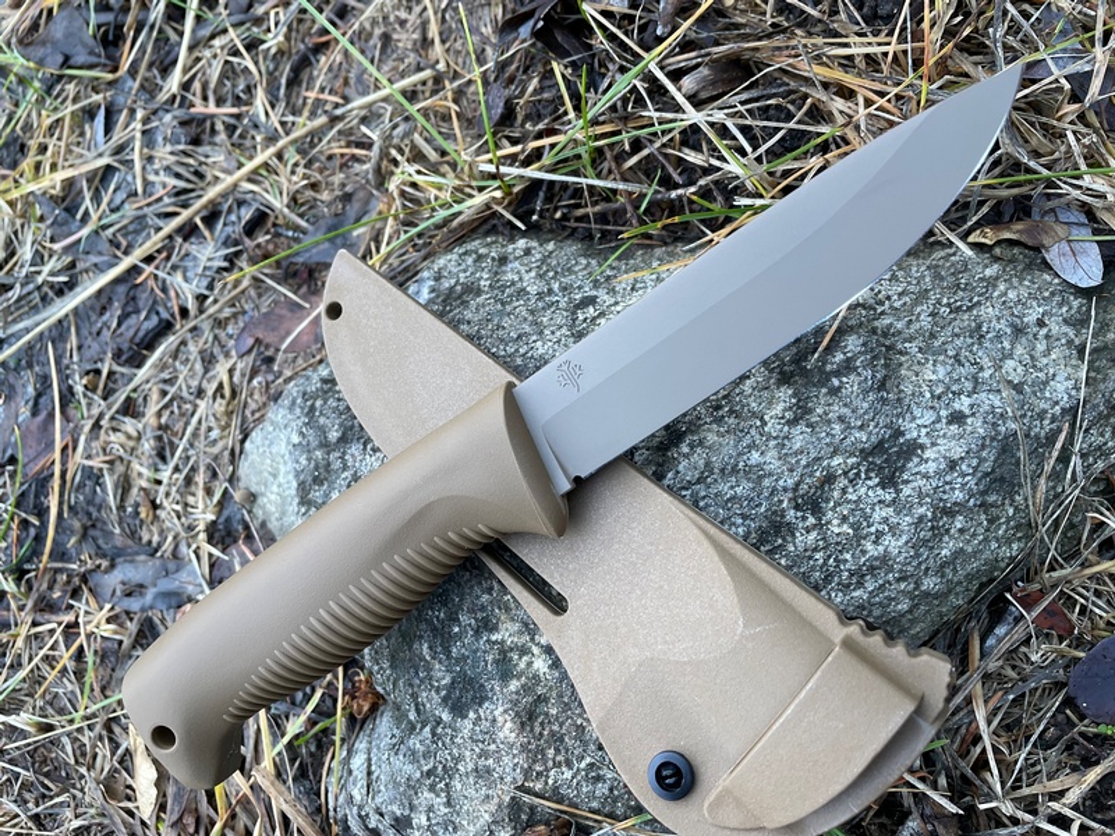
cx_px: 558
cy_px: 418
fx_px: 837
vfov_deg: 53.1
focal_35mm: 26
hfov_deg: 67.3
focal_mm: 4.2
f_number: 1.6
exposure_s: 1/121
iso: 125
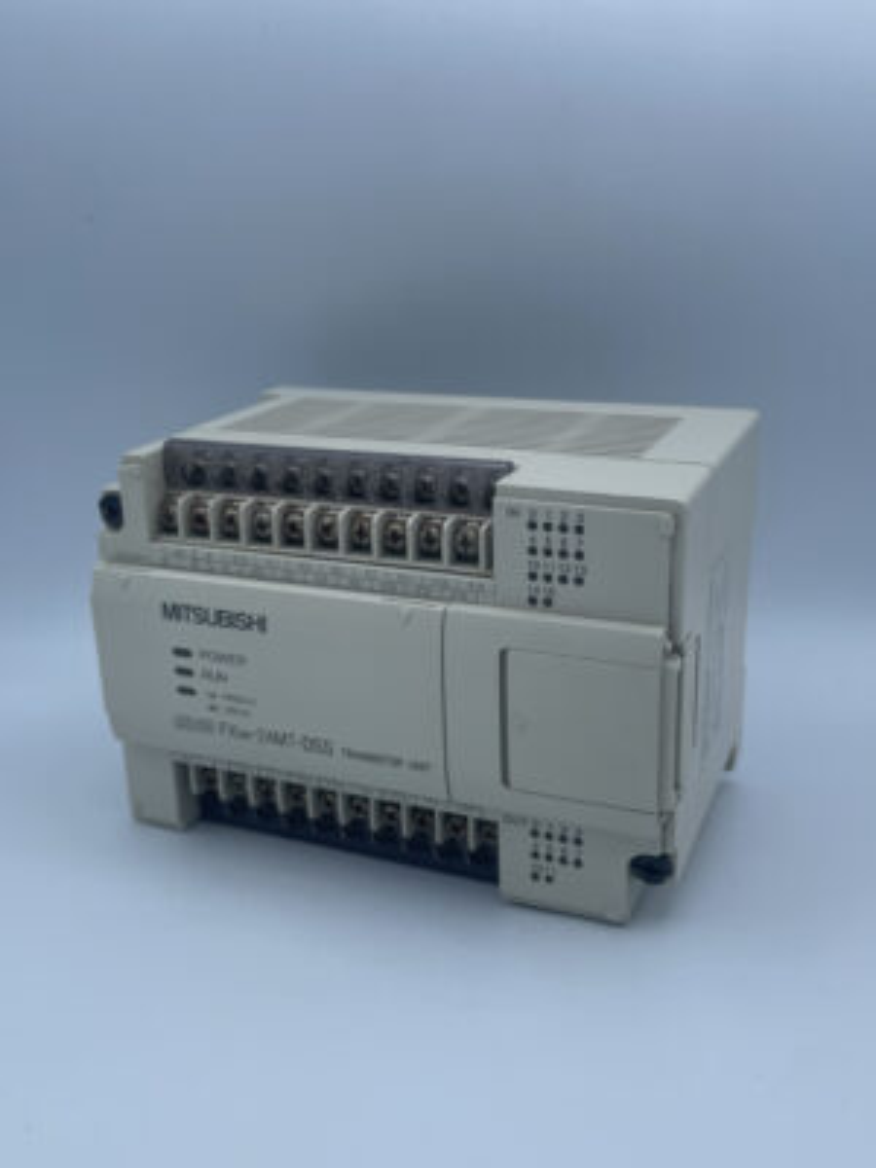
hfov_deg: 53.1
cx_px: 438
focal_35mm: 26
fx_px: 877
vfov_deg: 67.3
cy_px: 584
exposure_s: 1/1916
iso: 32
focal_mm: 4.2
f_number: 1.6
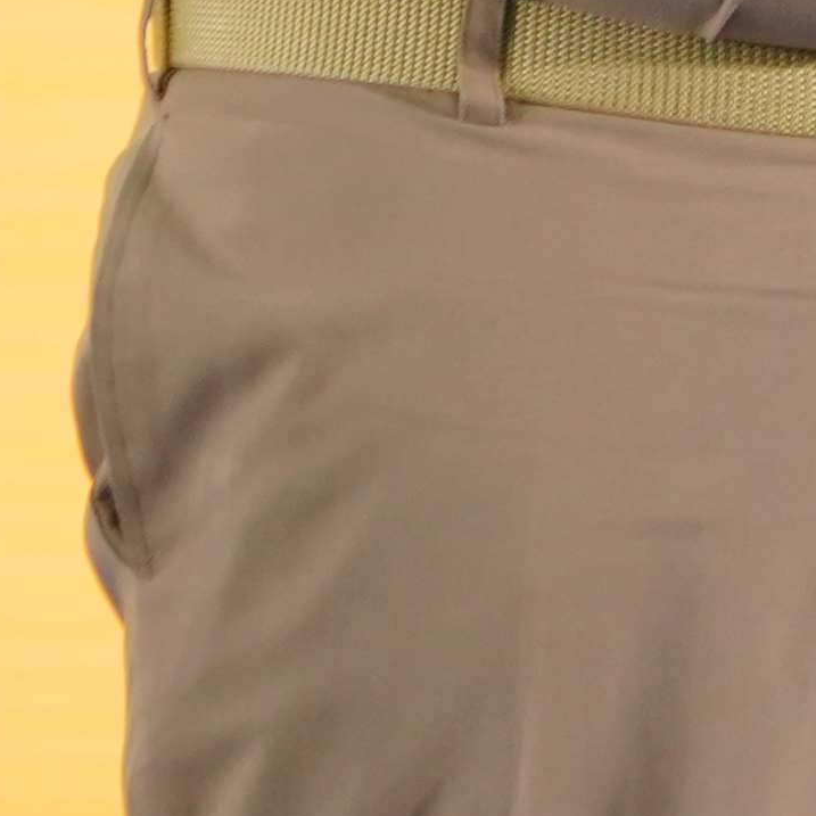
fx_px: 36217
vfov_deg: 1.3
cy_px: -1318
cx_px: 2528
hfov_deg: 1.3
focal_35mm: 1358
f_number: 6.3
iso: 1000
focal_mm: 191
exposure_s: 1/80
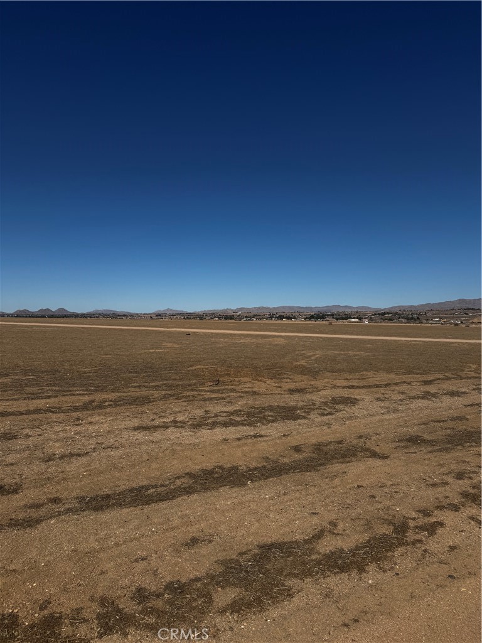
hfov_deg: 56.8
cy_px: 322
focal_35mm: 24
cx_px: 241
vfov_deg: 71.6
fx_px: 446
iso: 80
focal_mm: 6.76
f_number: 1.78
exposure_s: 1/10417
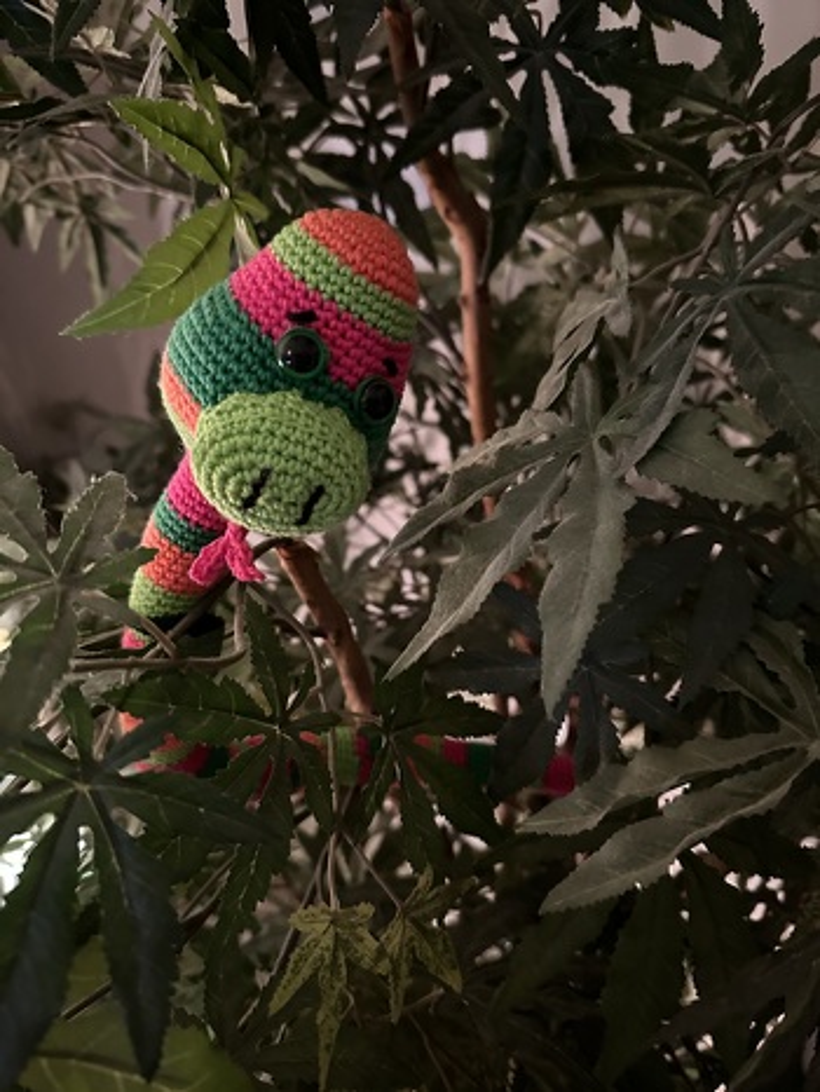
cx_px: 410
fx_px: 757
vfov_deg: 71.6
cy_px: 546
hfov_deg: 56.9
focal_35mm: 24
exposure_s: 1/25
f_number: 1.78
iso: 1600
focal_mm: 6.86
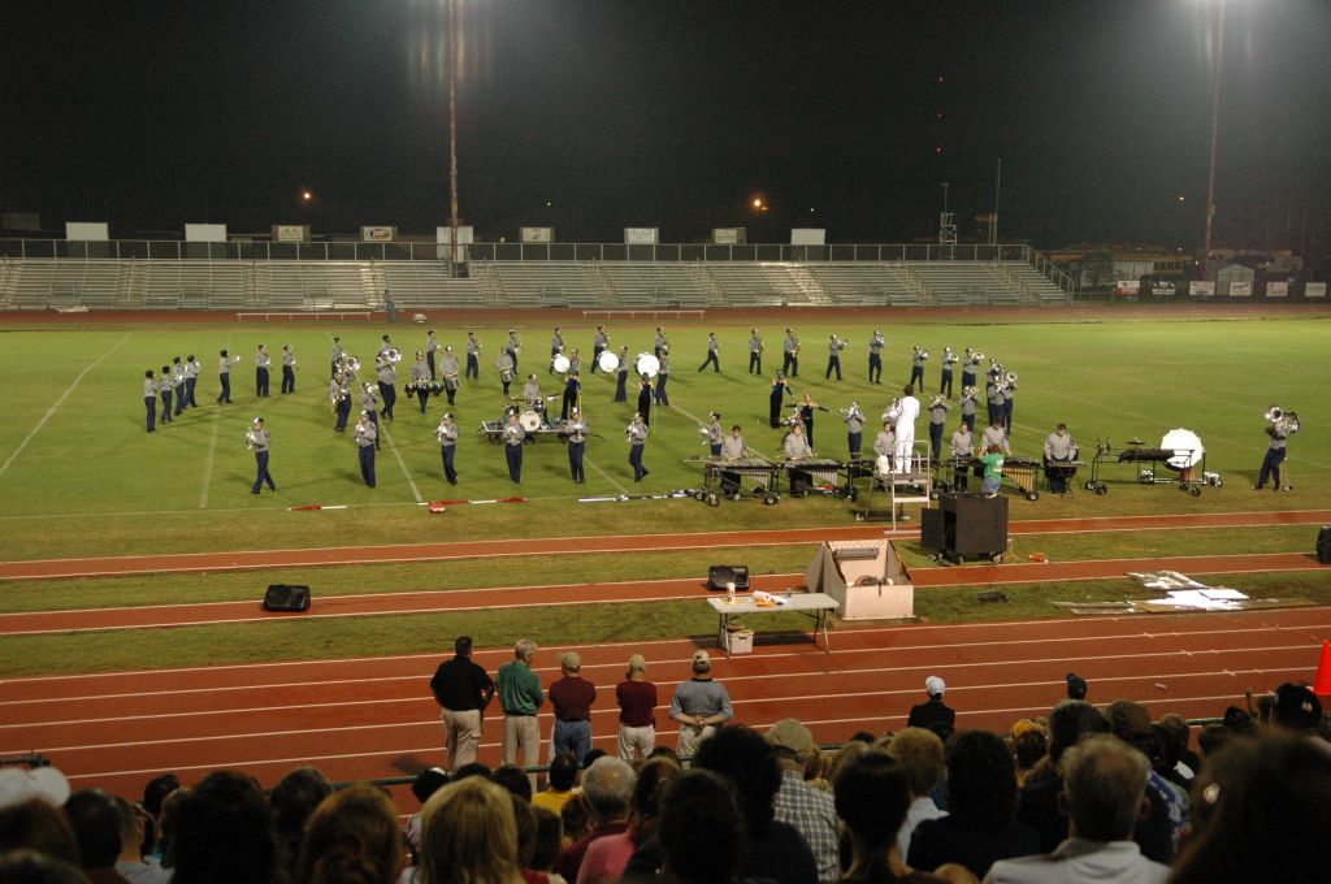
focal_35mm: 45
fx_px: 1662
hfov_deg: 43.7
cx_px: 666
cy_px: 442
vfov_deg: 29.8
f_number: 2.8
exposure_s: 1/60
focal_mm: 30
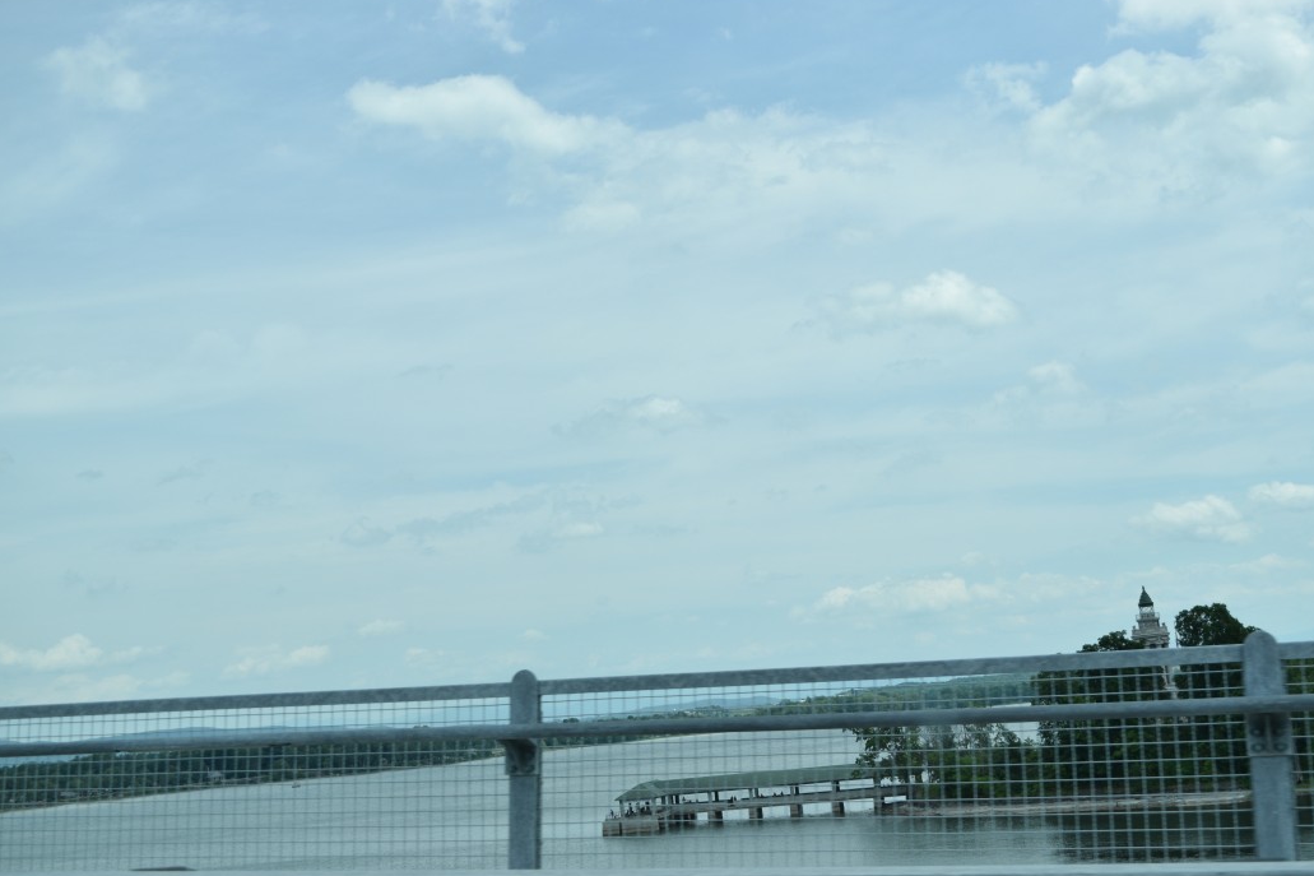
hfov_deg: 44.5
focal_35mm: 44
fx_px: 1606
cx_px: 684
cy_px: 441
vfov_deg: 30.5
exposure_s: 1/1250
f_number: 5.6
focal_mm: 28
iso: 200
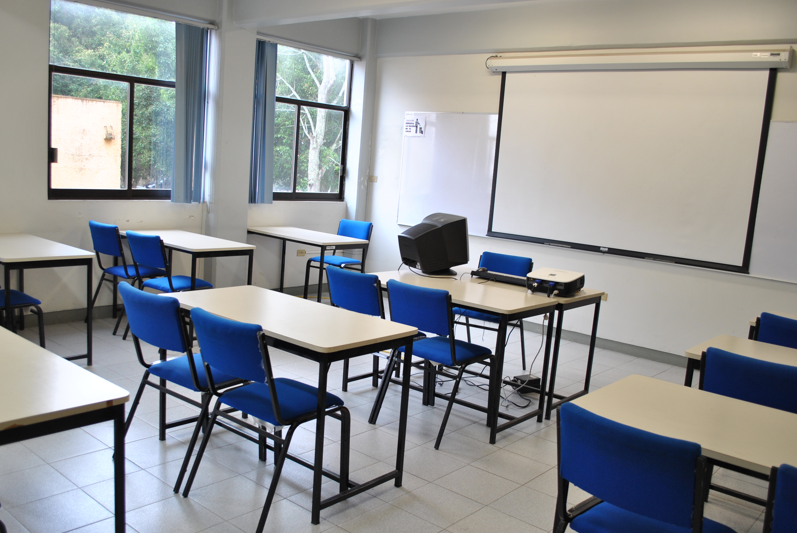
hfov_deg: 61.8
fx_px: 665
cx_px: 375
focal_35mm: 30
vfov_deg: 43.7
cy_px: 290
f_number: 3.5
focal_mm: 18
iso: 200
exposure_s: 1/40
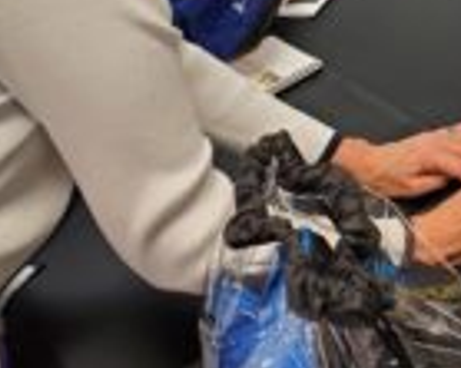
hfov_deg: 24.1
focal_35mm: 73
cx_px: 527
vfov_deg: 19.6
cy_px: -86
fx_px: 995
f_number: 2.4
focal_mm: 4.3
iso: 320
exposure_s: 1/120
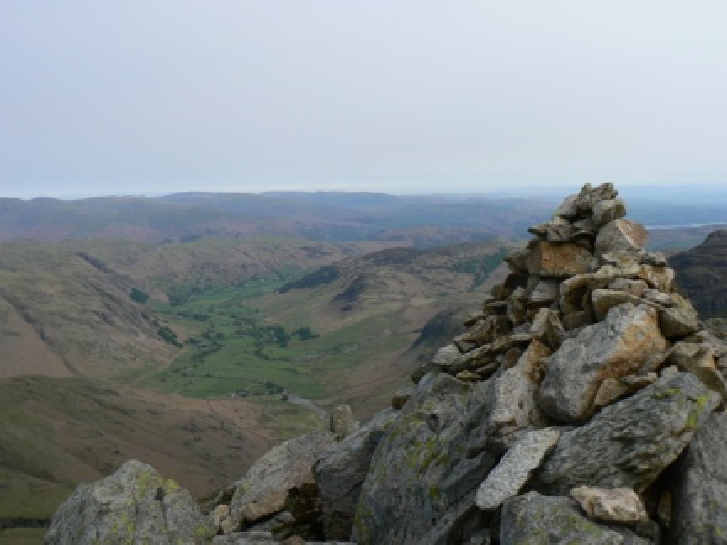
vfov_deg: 39.7
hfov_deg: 51.4
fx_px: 756
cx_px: 364
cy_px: 272
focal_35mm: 36
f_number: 7.1
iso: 80
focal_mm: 6
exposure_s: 1/400
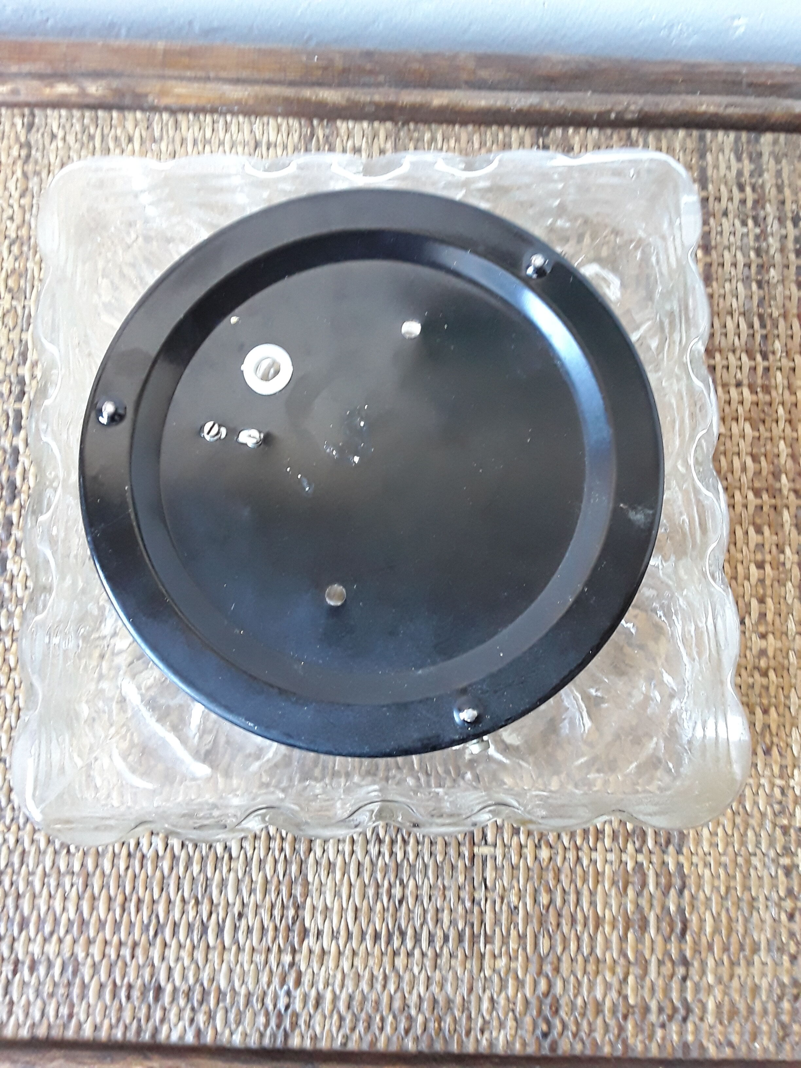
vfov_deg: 65.3
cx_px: 400
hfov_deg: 51.4
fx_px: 833
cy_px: 534
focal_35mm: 27
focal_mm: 2.91
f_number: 1.9
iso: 200
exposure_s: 1/17
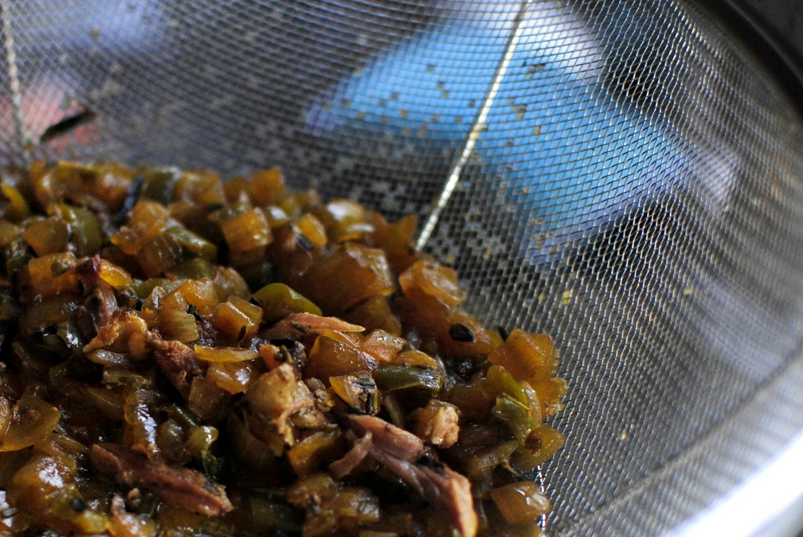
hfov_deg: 24.6
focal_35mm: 82
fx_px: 1826
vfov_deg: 16.7
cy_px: 354
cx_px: 222
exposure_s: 1/40
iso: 500
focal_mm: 35
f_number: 2.2
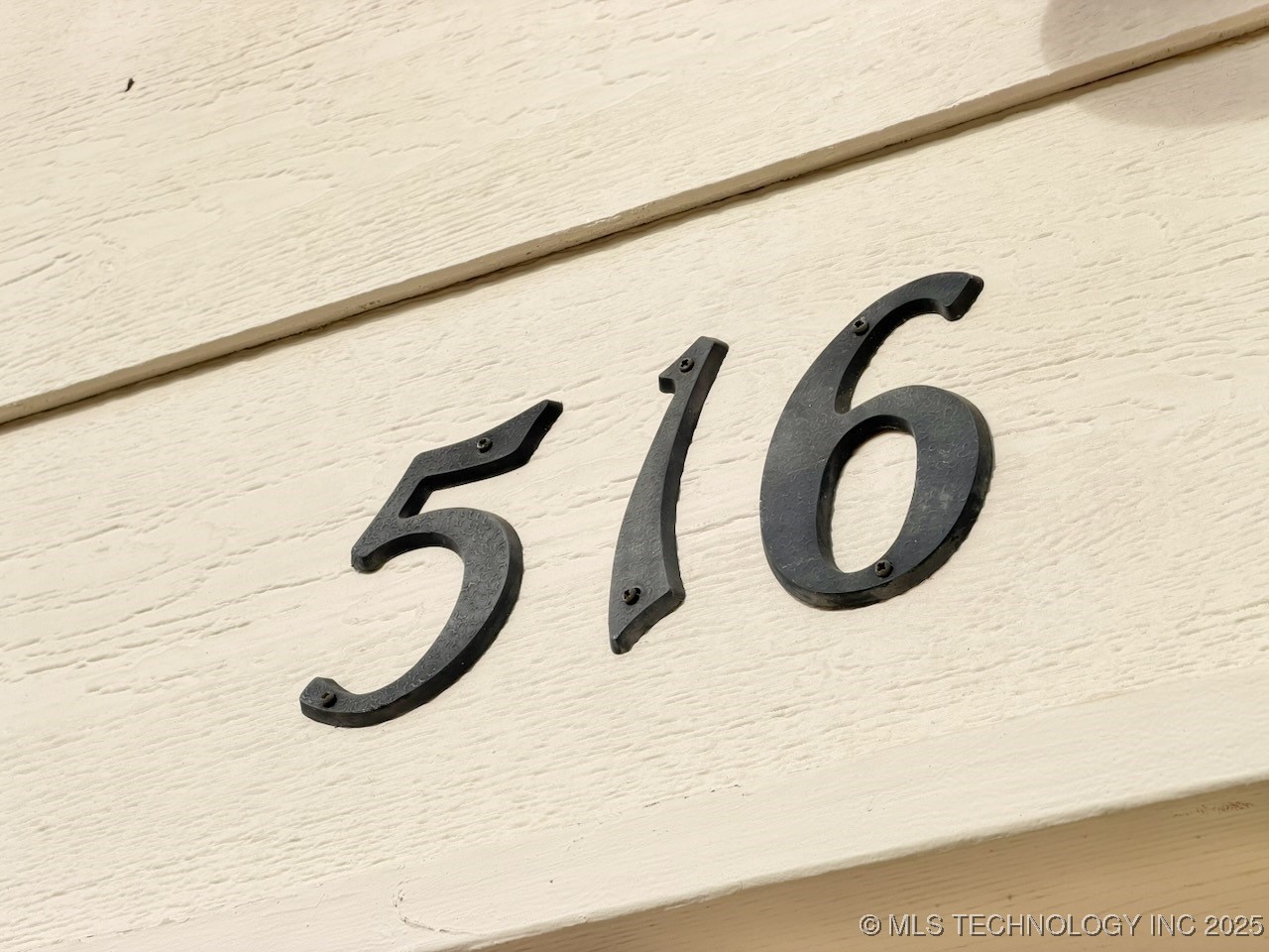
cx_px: 634
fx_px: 3666
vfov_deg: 14.8
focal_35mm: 100
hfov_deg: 19.6
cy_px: 476
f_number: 2.8
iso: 25
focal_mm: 16.89
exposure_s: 1/631
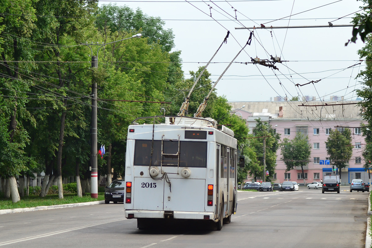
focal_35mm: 105
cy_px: 124
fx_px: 1085
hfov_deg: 19.5
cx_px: 186
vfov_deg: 13.0
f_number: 6.3
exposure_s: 1/1000
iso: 400
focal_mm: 70
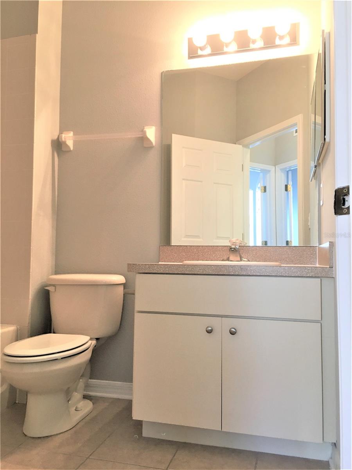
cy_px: 235
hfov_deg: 48.2
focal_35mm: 29
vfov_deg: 61.7
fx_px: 393
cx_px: 176
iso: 125
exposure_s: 1/33
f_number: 2.2
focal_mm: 4.15
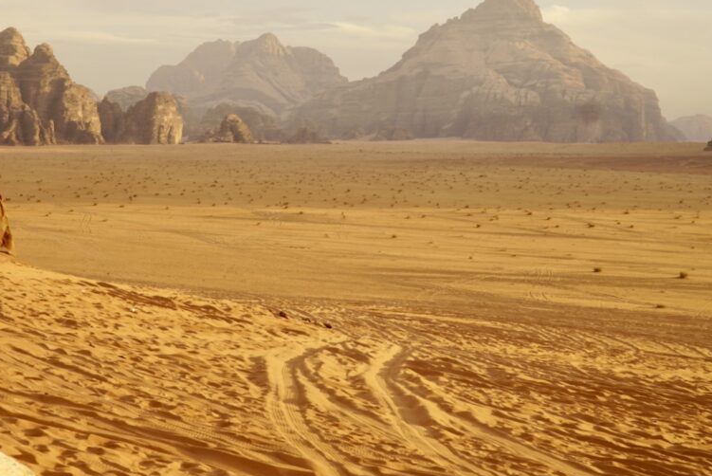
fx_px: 1366
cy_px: 152
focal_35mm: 69
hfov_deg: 29.1
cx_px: 262
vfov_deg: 19.7
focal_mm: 32
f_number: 8
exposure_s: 1/125
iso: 100
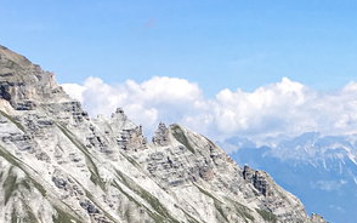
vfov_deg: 11.7
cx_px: 382
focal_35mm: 107
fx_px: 1041
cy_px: 337
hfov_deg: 18.8
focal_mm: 4.15
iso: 25
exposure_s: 1/1261
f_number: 2.2
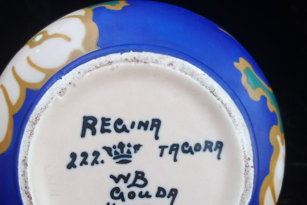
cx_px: 136
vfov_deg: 31.8
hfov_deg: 46.3
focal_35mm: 42
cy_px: 118
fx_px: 358
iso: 110
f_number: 1.8
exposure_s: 1/146
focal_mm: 3.62
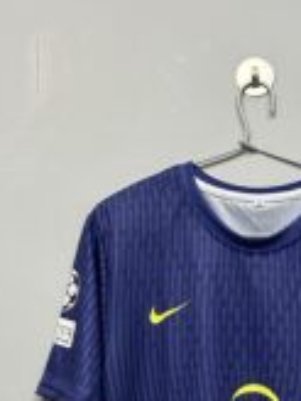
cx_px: 267
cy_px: 449
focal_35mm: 74
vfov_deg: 24.4
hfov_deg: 19.6
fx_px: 858
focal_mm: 5.7
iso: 320
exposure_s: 1/50
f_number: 1.5
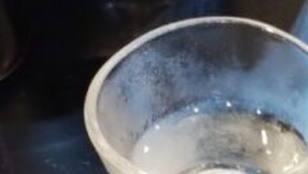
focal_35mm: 142
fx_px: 1160
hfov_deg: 14.6
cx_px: 374
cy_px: 436
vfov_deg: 7.9
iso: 1003
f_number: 1.8
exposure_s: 1/33.3
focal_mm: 4.27
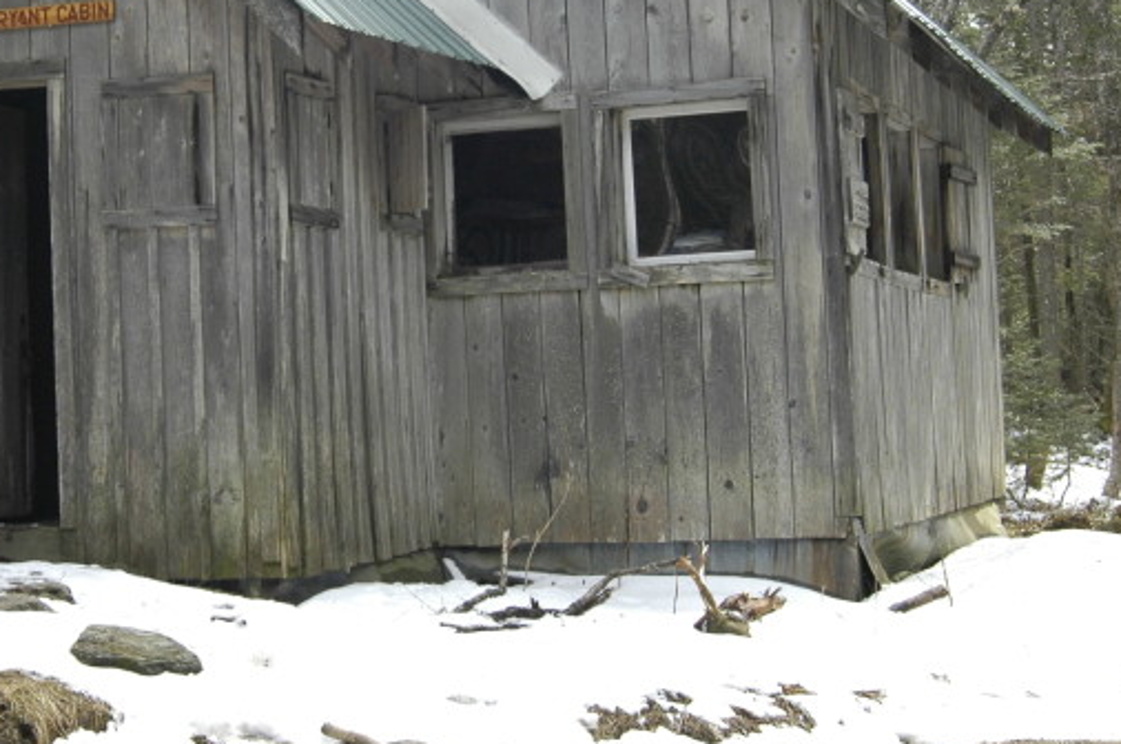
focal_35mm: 79
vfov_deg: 17.1
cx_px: 357
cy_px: 123
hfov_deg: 25.5
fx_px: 2457
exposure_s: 1/200
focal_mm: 26
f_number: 6.3
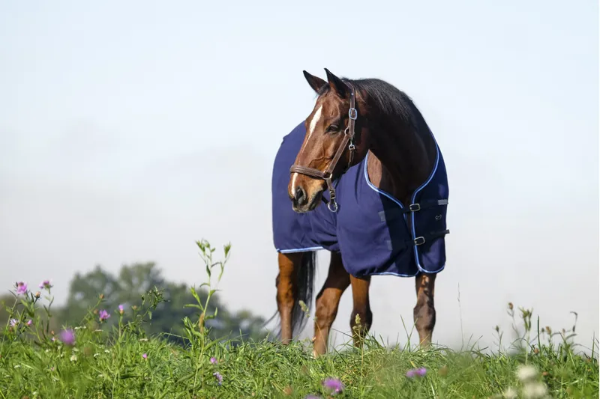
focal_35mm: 232
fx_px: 3866
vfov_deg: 5.9
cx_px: 300
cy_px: 200
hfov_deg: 8.9
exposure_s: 1/2000
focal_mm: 154.8
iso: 800
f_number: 5.6
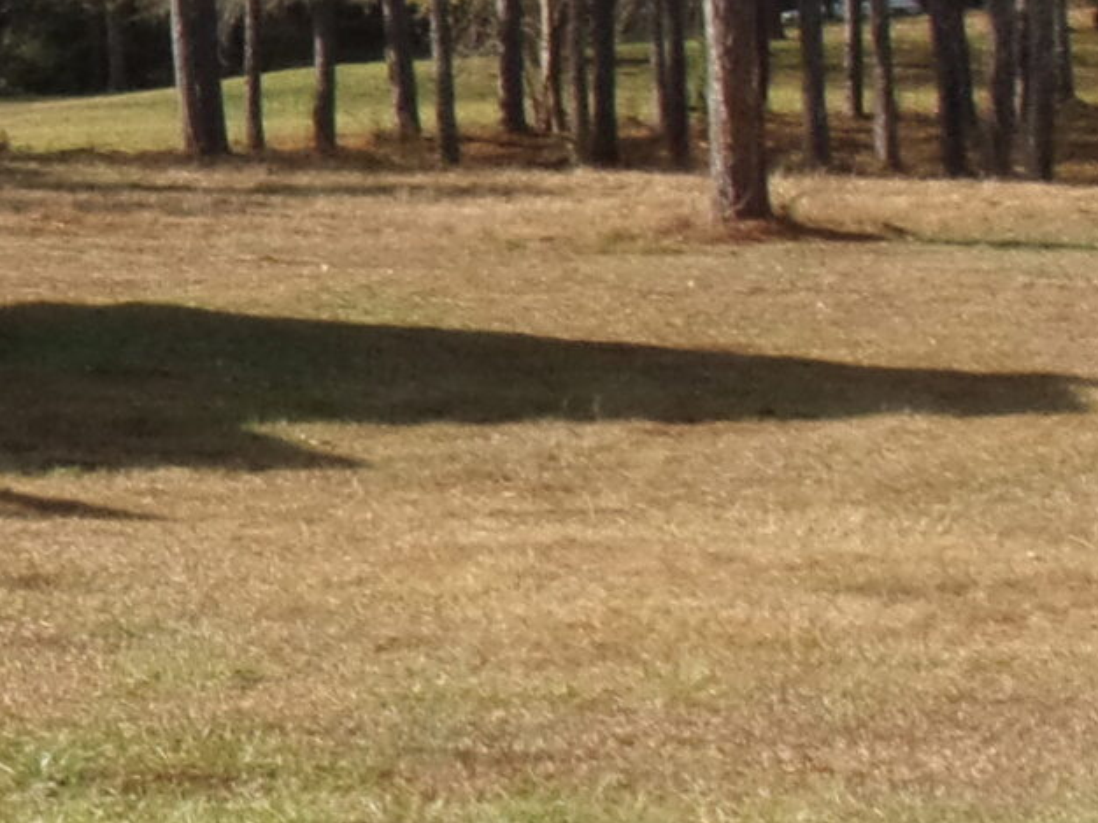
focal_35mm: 162
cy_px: 154
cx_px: -968
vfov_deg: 9.1
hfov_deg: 11.2
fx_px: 5137
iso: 80
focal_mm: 5.9
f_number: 3.7
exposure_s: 1/600
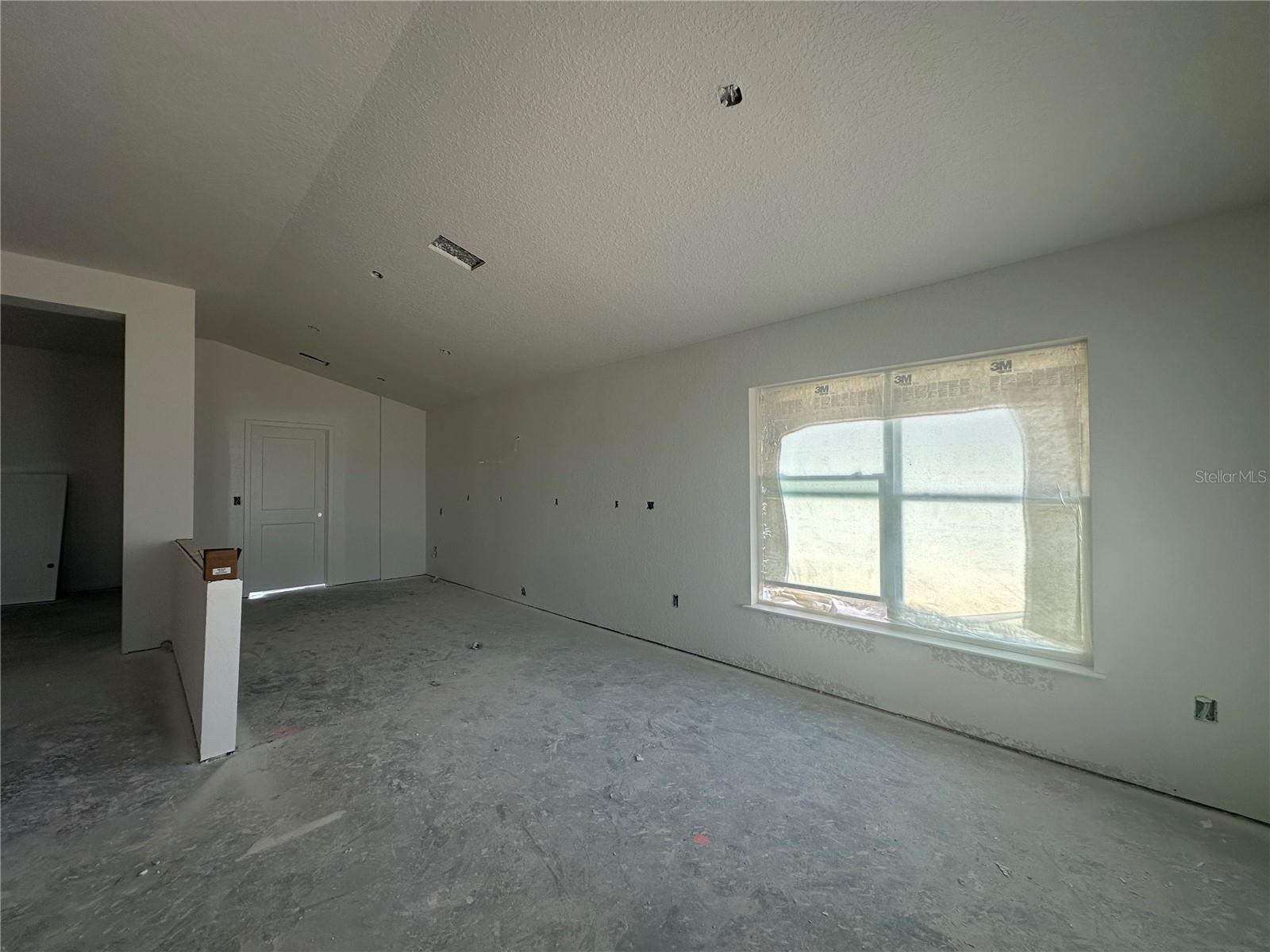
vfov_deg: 85.7
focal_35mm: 14
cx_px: 635
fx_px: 514
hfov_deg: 102.1
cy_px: 476
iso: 50
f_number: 2.2
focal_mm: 2.22
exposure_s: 1/99
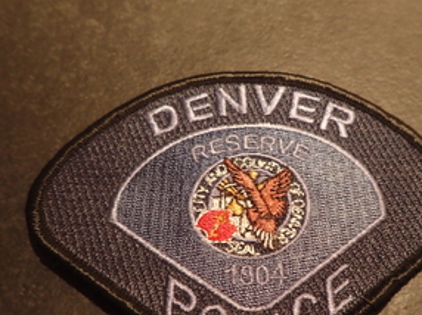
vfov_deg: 40.0
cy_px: 219
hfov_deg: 52.1
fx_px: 426
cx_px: 264
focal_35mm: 35
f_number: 2
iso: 400
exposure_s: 1/20
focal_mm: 4.5
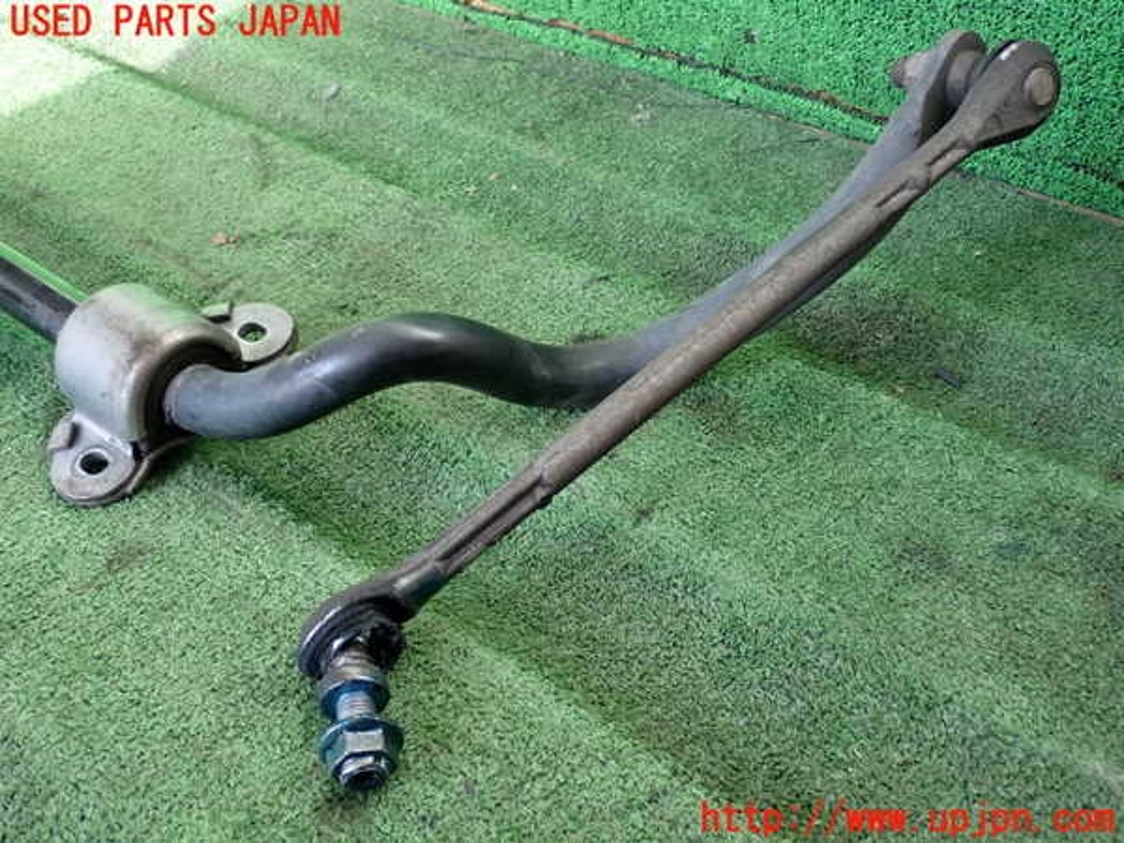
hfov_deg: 45.8
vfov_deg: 35.1
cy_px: 422
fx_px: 1331
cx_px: 562
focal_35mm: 41
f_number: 2.8
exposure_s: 1/125
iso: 250
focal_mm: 7.31
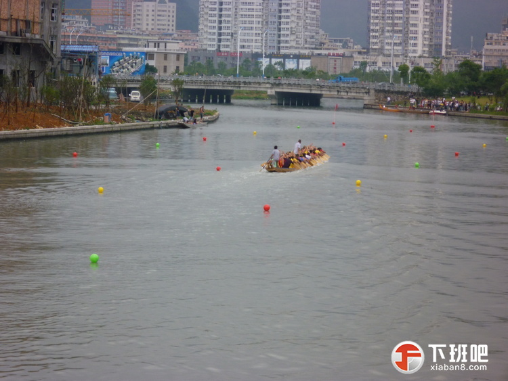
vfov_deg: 10.2
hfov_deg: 13.6
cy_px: 190
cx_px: 254
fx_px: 2129
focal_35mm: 145
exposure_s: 1/125
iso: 160
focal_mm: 26
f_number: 5.9
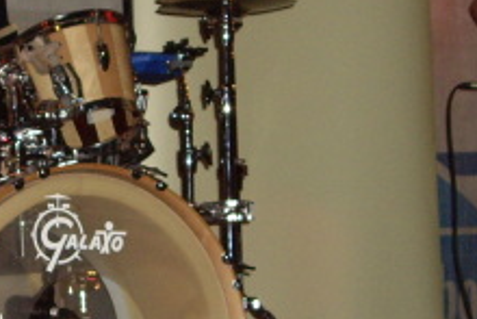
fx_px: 2307
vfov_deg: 7.9
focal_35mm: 174
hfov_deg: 11.7
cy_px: 154
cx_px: 48
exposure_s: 1/50
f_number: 3.1
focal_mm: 9.6
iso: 200
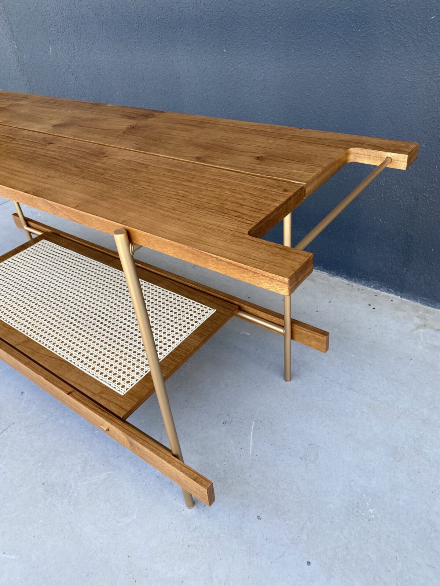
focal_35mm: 26
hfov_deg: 53.1
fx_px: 441
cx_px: 220
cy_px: 293
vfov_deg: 67.3
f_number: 1.8
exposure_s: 1/206
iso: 32
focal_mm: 4.25
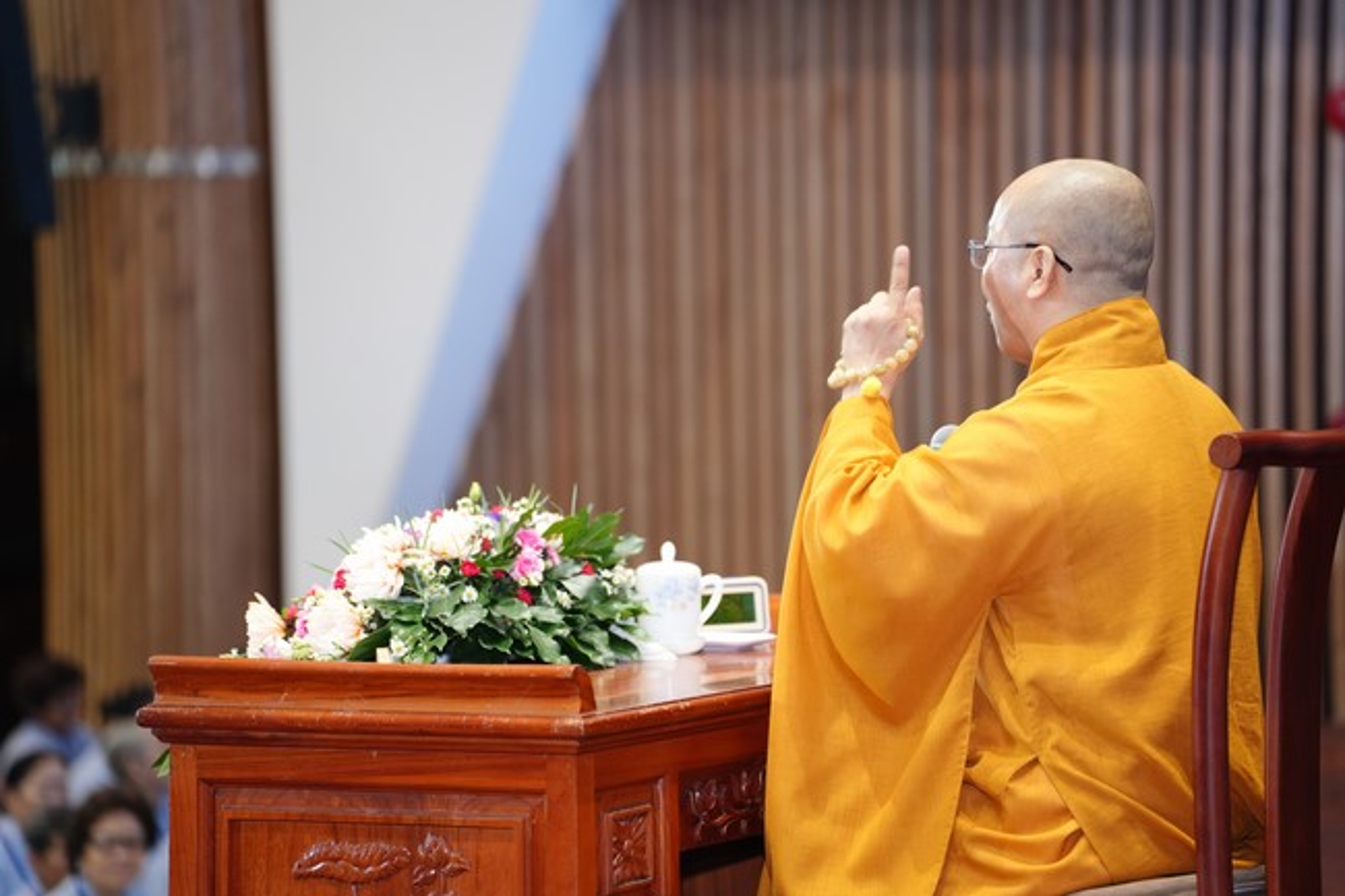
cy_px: 448
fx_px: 4930
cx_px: 672
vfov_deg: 10.4
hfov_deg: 15.5
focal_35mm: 132
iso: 1600
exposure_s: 1/100
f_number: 2.8
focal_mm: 132
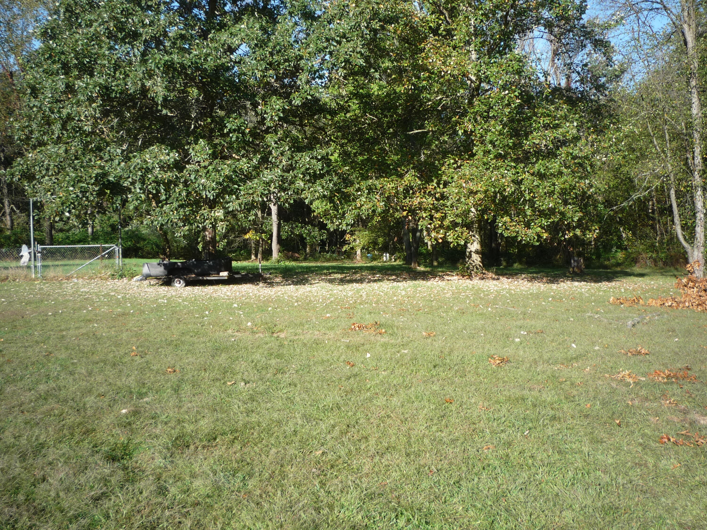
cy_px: 265
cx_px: 354
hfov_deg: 56.8
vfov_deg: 44.2
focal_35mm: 32
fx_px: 654
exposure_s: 1/250
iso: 100
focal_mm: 5.2
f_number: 4
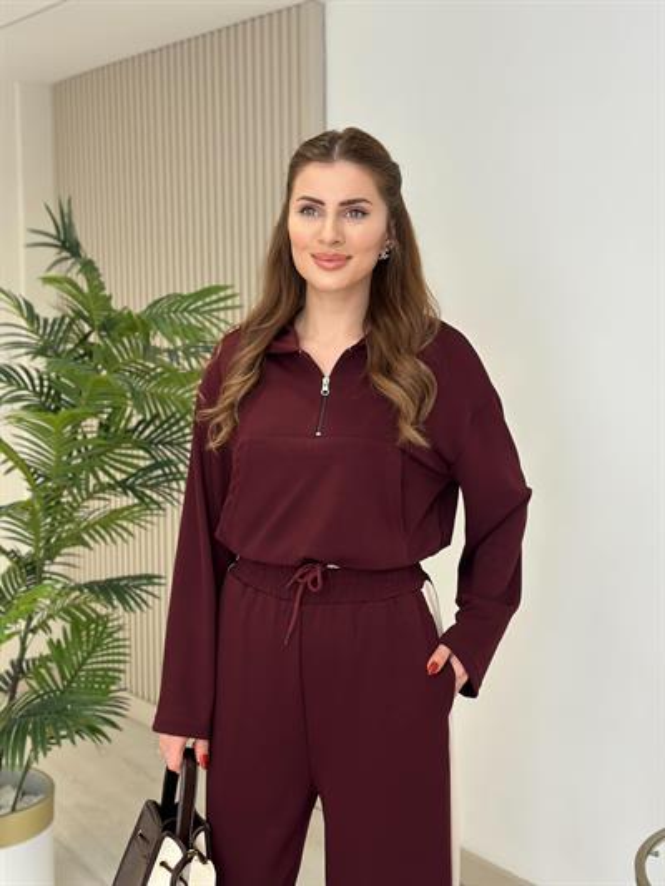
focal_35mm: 48
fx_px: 1229
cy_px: 443
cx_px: 332
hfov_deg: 30.3
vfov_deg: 39.6
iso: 80
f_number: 1.78
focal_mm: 6.86
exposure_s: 1/303
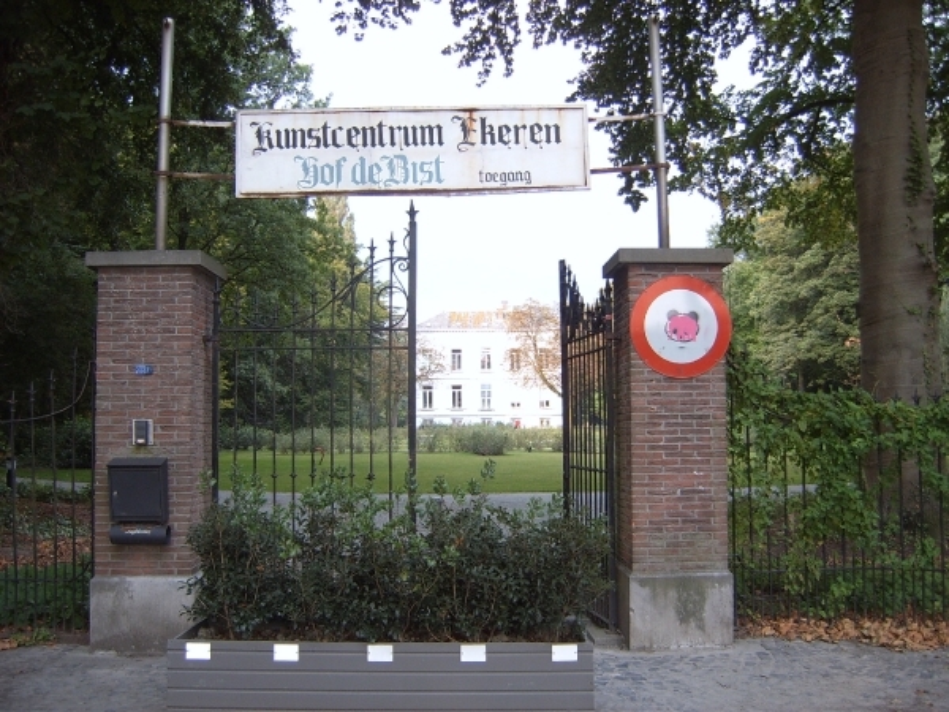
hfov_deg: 52.6
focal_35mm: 35
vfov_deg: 40.7
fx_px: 960
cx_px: 474
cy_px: 356
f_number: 2.8
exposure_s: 1/125
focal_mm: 5.8
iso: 50
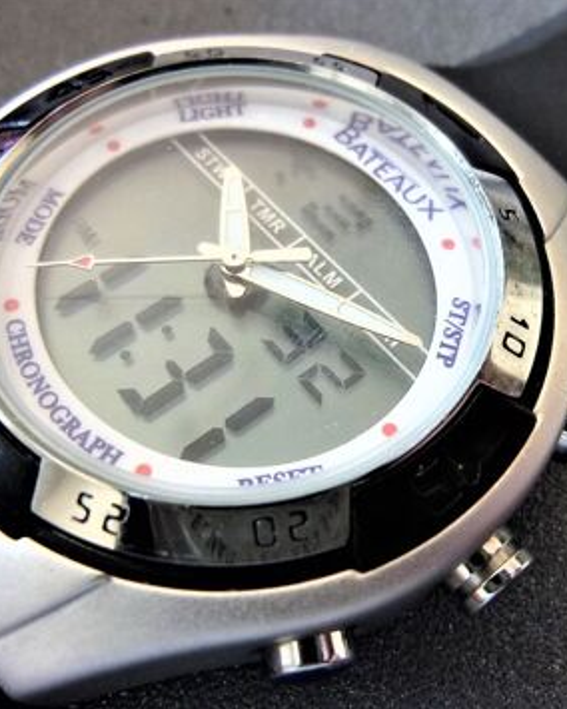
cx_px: 305
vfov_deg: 54.2
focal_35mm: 33
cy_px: 354
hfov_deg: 44.5
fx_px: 692
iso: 200
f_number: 3.3
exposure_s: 1/30
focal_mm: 4.5
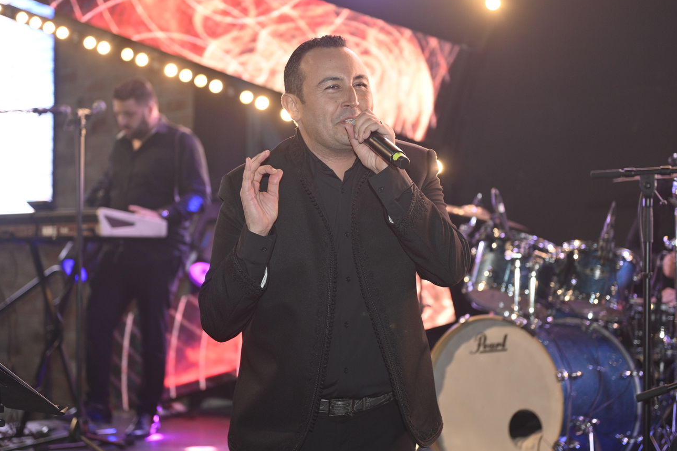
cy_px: 212
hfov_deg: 26.7
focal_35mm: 76
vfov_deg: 17.9
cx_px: 332
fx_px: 1428
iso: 1000
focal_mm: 70
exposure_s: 1/200
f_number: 2.8
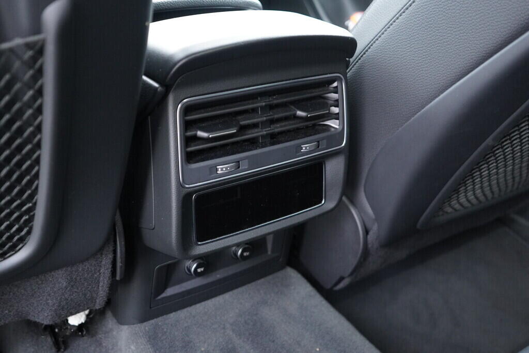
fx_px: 529
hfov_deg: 53.1
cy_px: 176
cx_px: 264
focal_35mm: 36
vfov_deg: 36.9
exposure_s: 1/40
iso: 2000
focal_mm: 24
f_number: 2.8
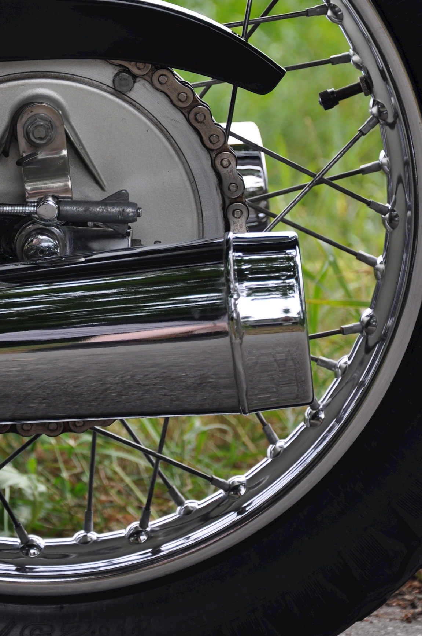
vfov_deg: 11.7
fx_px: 3085
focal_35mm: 175
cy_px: 167
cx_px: 77
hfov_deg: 7.8
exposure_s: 1/160
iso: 200
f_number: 5.3
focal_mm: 70
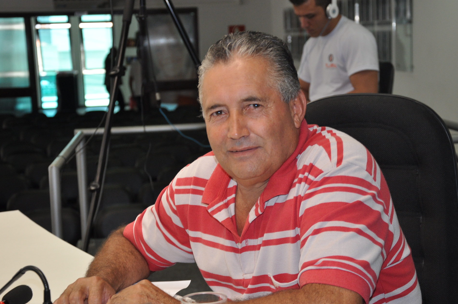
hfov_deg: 26.5
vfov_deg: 17.8
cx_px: 243
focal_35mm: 77
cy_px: 146
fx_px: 973
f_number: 4.8
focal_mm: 45
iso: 640
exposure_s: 1/80
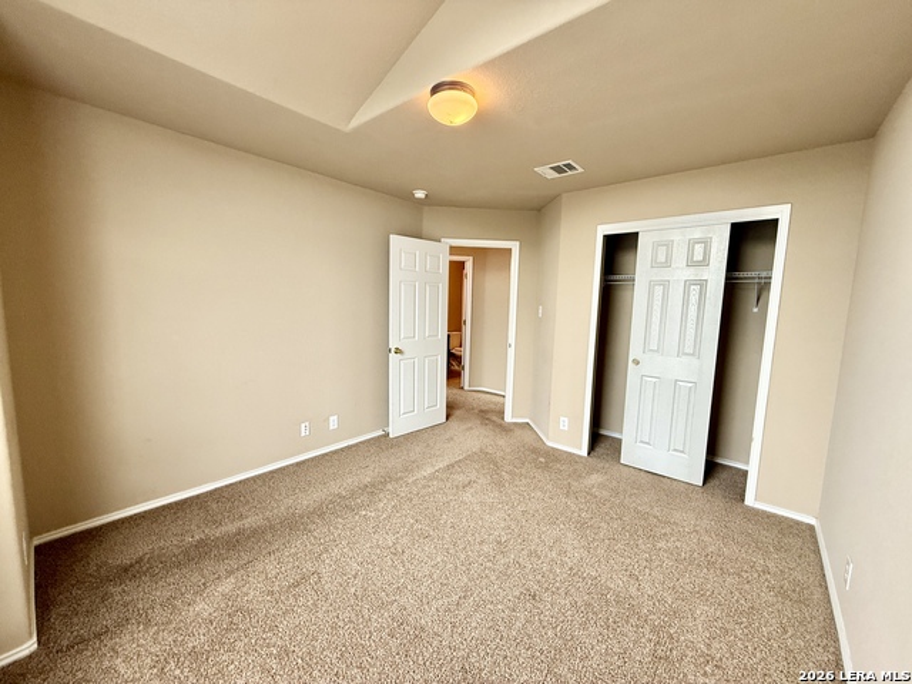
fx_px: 369
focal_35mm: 14
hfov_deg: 102.1
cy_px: 342
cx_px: 456
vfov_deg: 85.7
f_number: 2.2
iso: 200
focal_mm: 2.22
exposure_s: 1/120
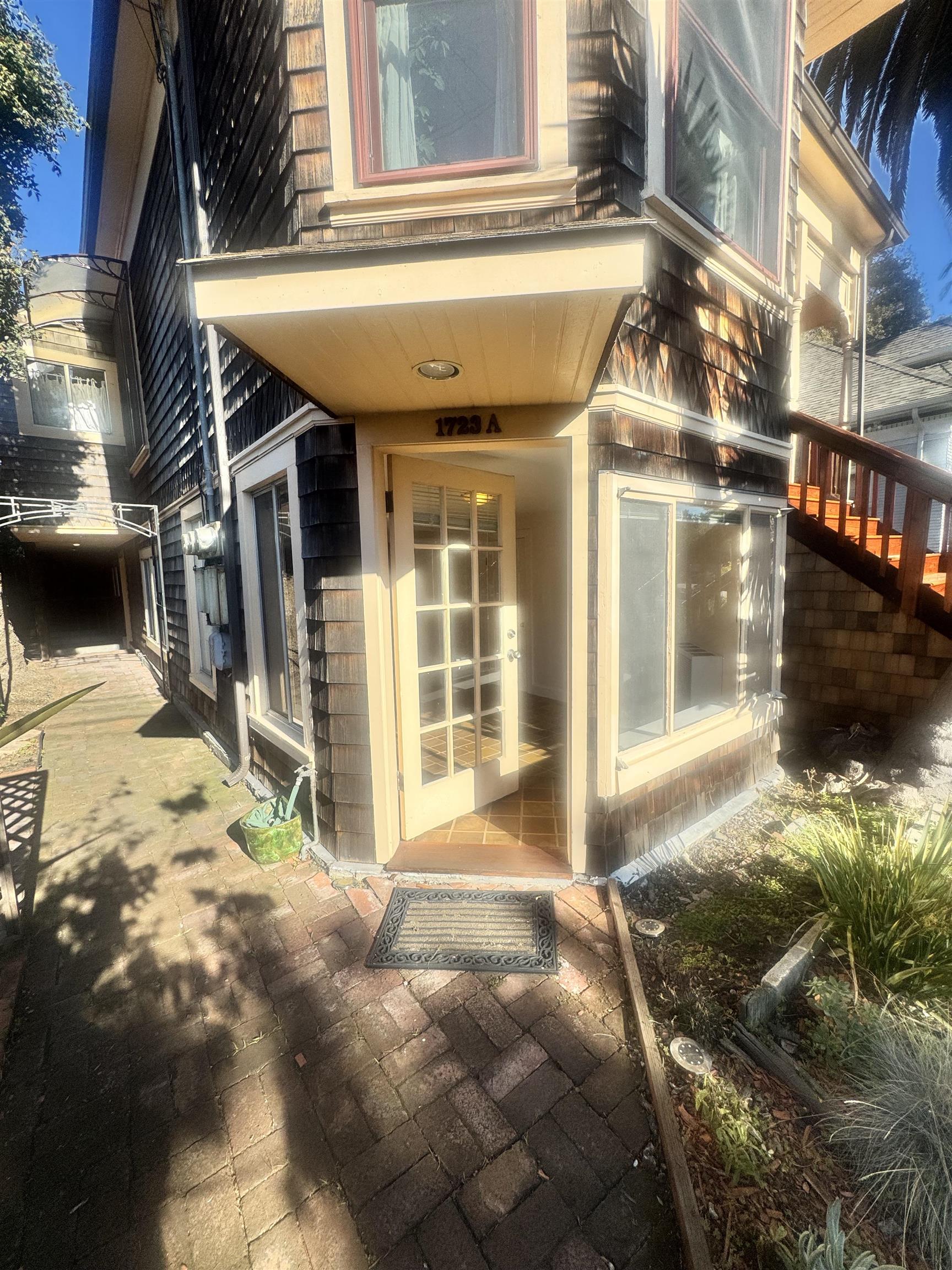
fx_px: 513
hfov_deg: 85.7
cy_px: 635
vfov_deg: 102.1
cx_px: 476
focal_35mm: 14
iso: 50
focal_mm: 2.22
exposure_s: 1/2146
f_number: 2.2
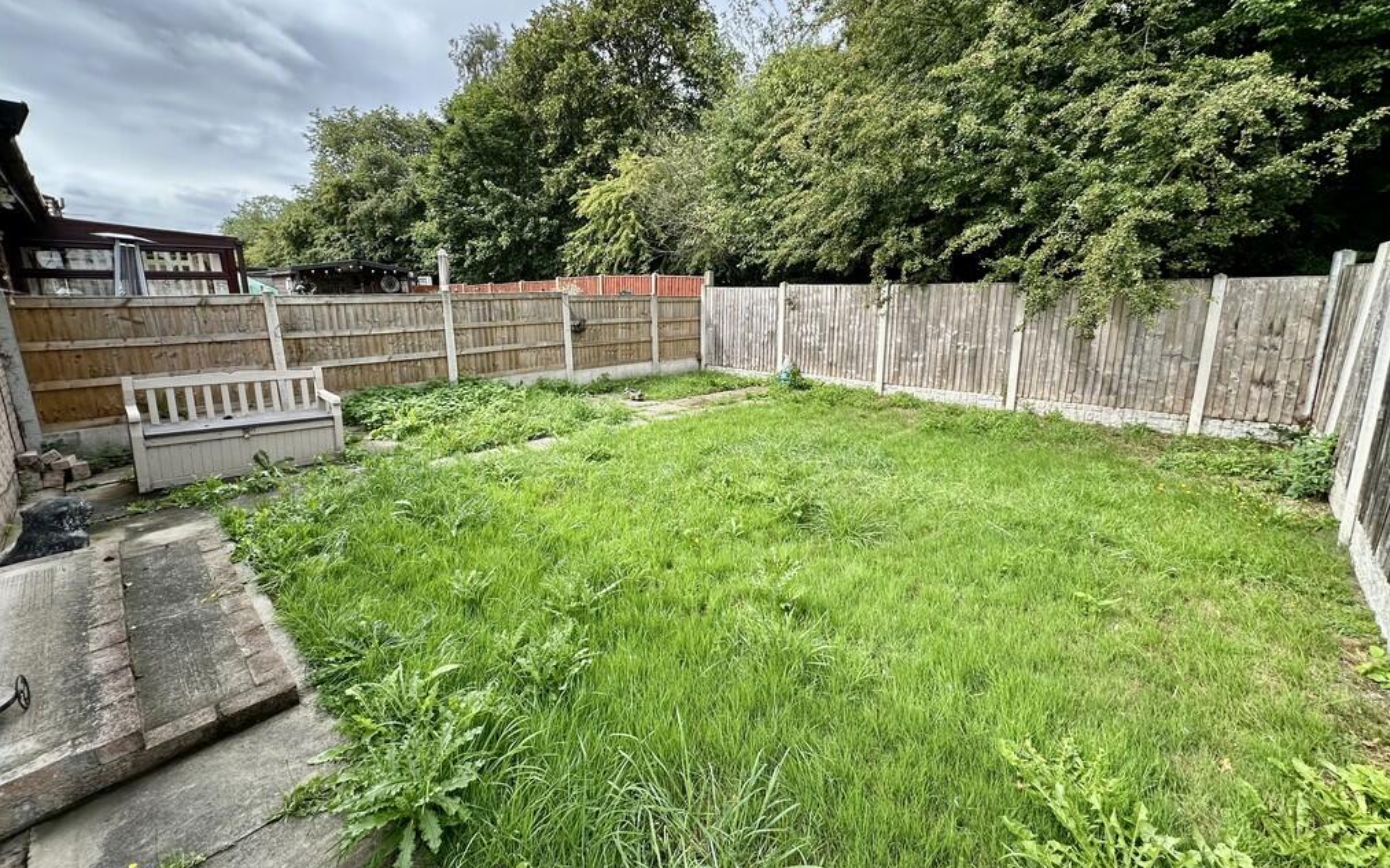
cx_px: 701
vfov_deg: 74.7
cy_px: 411
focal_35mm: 15
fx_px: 568
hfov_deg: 101.5
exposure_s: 1/572
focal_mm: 2.22
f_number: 2.2
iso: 40
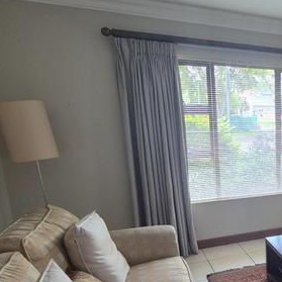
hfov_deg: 40.2
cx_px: 311
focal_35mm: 33
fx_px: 304
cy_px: 194
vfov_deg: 48.7
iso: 80
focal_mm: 2.2
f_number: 2.2
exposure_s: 1/50
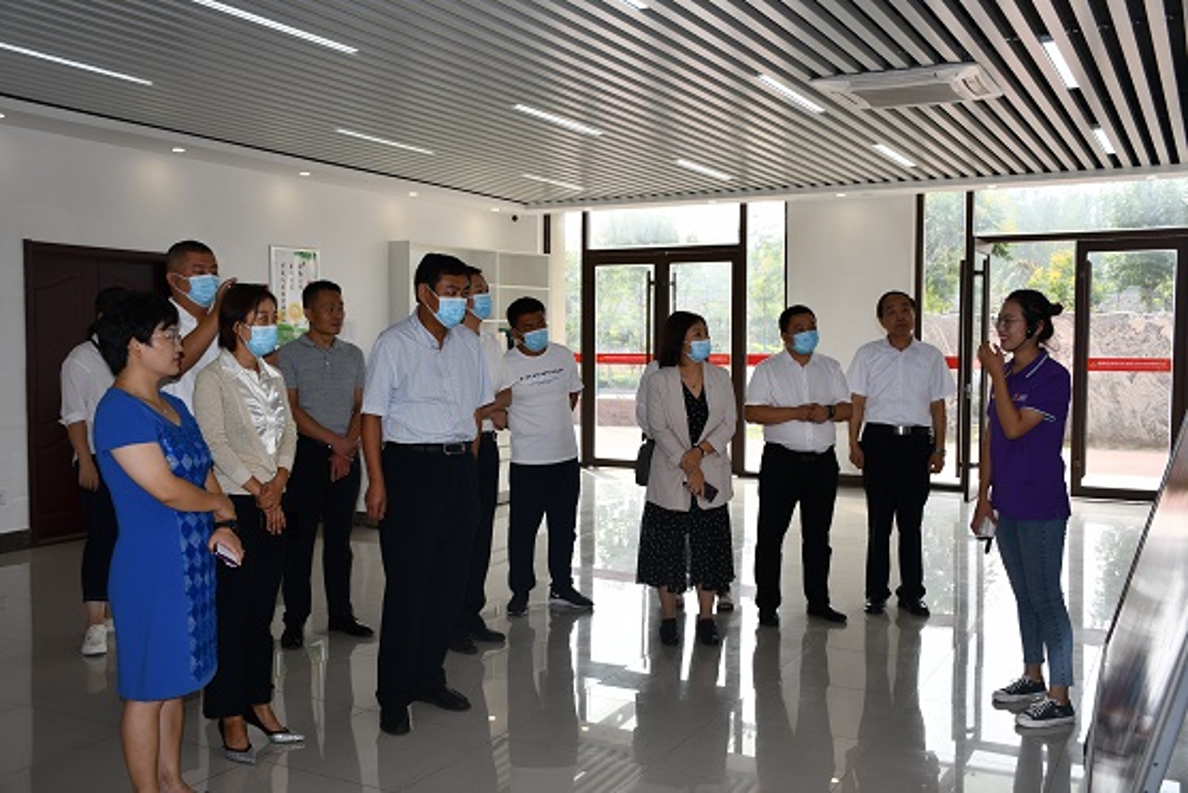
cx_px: 594
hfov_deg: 55.8
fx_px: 1123
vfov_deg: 38.9
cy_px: 396
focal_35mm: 34
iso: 100
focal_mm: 23
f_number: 4
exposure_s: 1/250
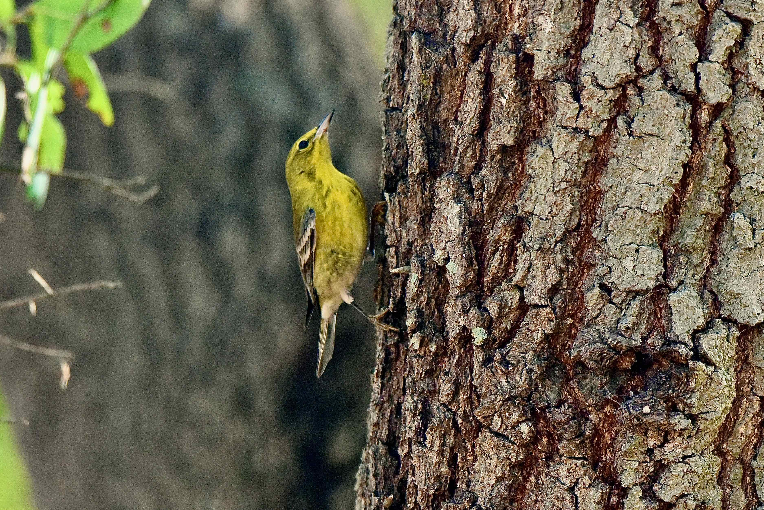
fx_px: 8916
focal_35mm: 420
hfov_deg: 4.9
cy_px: 255
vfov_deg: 3.3
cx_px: 382
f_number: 8
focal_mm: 420
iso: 5000
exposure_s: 1/500
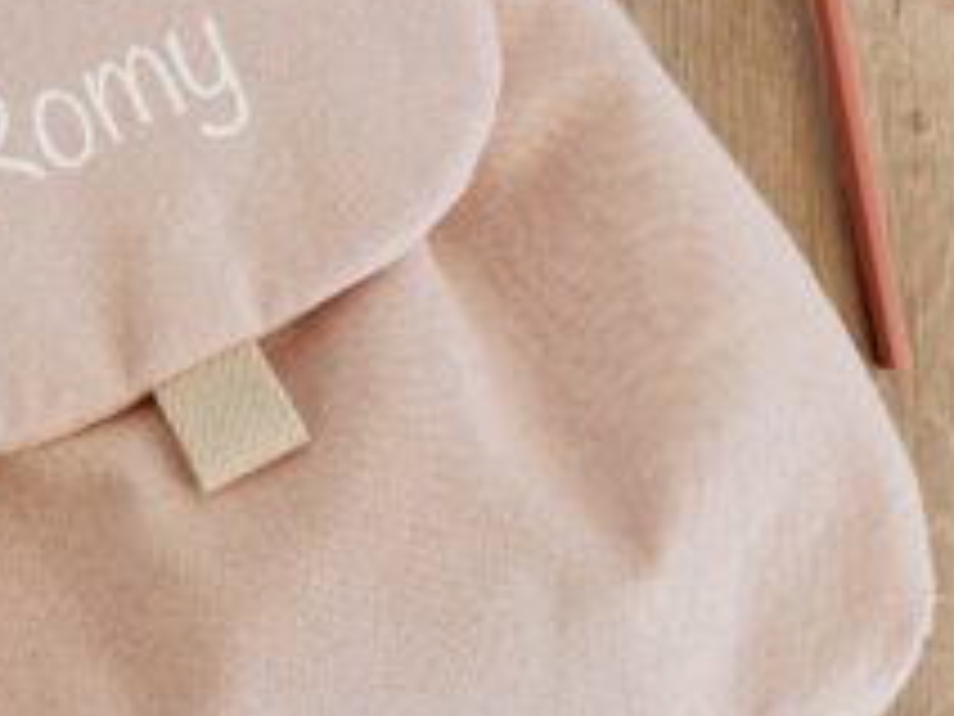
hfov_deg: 28.5
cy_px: 302
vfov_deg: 22.6
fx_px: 1791
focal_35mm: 65
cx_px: 63
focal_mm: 6.4
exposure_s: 1/180
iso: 64
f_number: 1.8
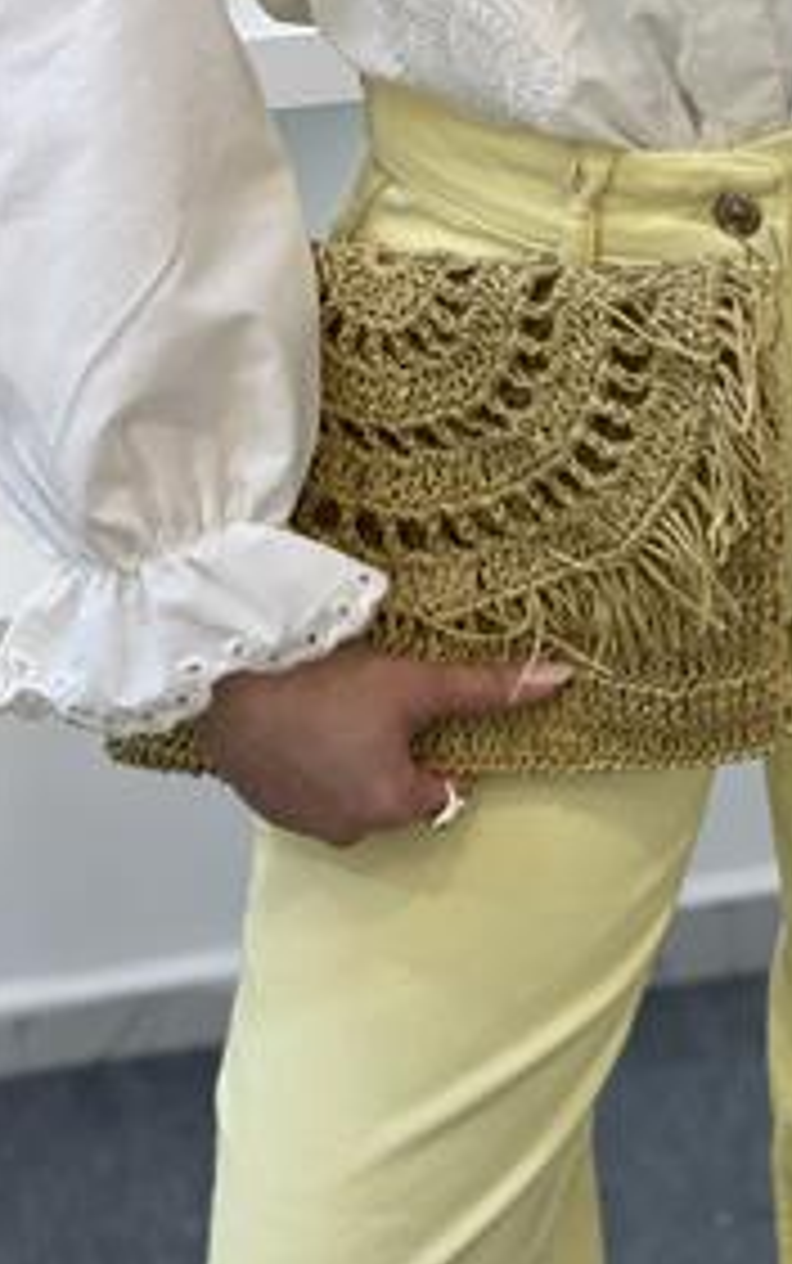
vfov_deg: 25.5
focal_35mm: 81
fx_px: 2793
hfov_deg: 16.0
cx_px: 675
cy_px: 619
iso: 80
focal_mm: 6
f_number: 2
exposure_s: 1/100
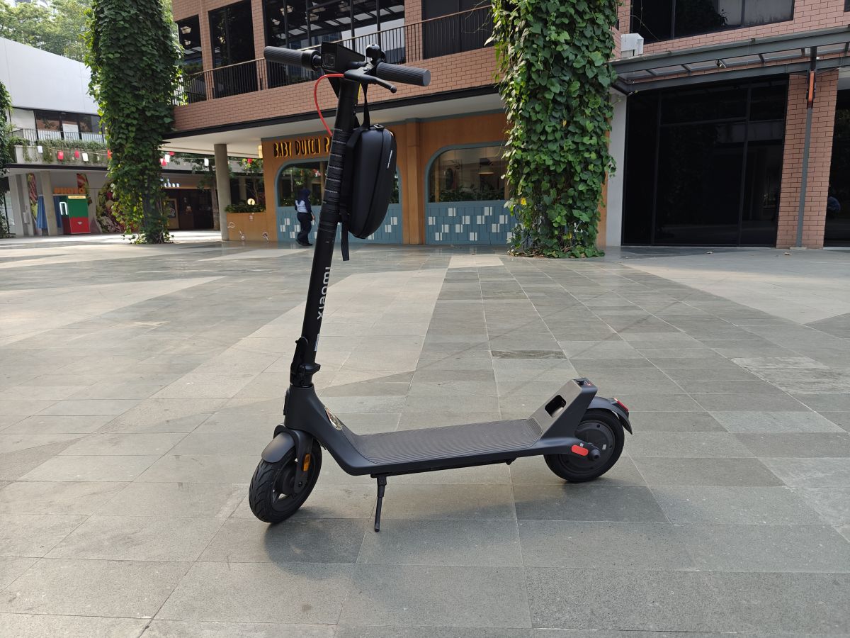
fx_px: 565
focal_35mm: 23
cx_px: 425
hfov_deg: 73.9
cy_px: 319
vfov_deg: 58.9
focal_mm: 6.06
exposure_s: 1/369
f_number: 1.69
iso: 50
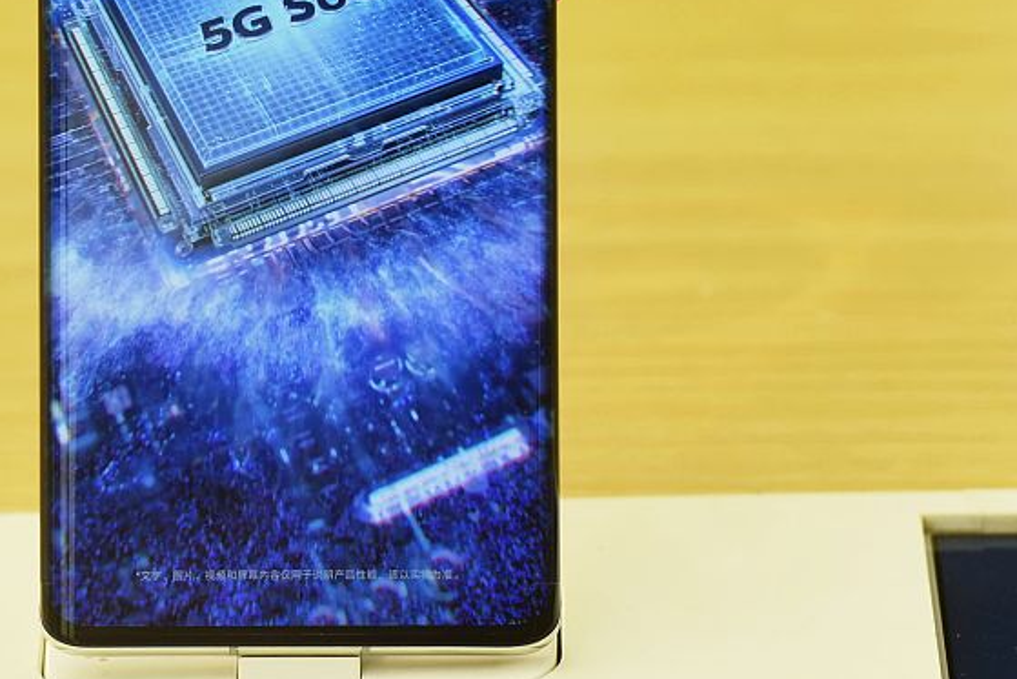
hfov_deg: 4.8
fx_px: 12122
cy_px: 63
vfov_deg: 3.2
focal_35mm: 429
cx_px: 277
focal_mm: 200
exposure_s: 1/160
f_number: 7.1
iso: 800
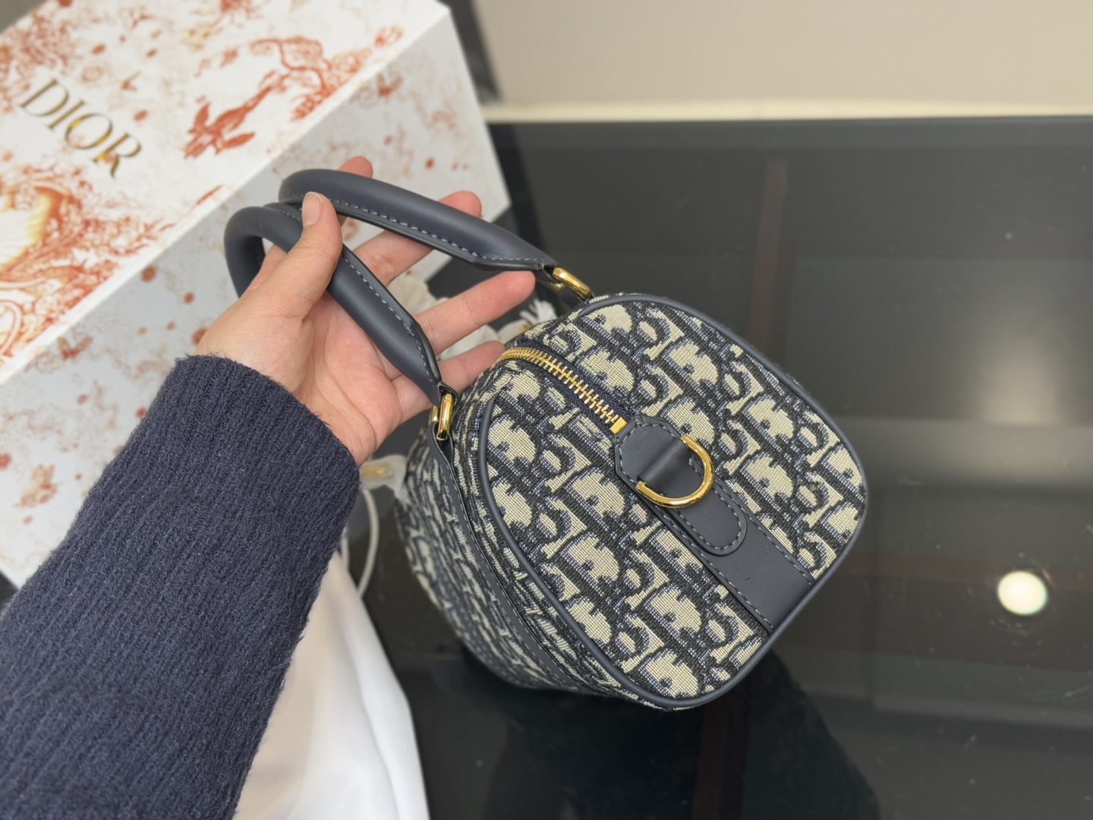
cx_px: 546
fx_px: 1516
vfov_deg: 30.3
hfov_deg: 39.7
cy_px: 410
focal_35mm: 48
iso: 125
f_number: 1.78
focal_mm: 6.76
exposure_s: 1/60
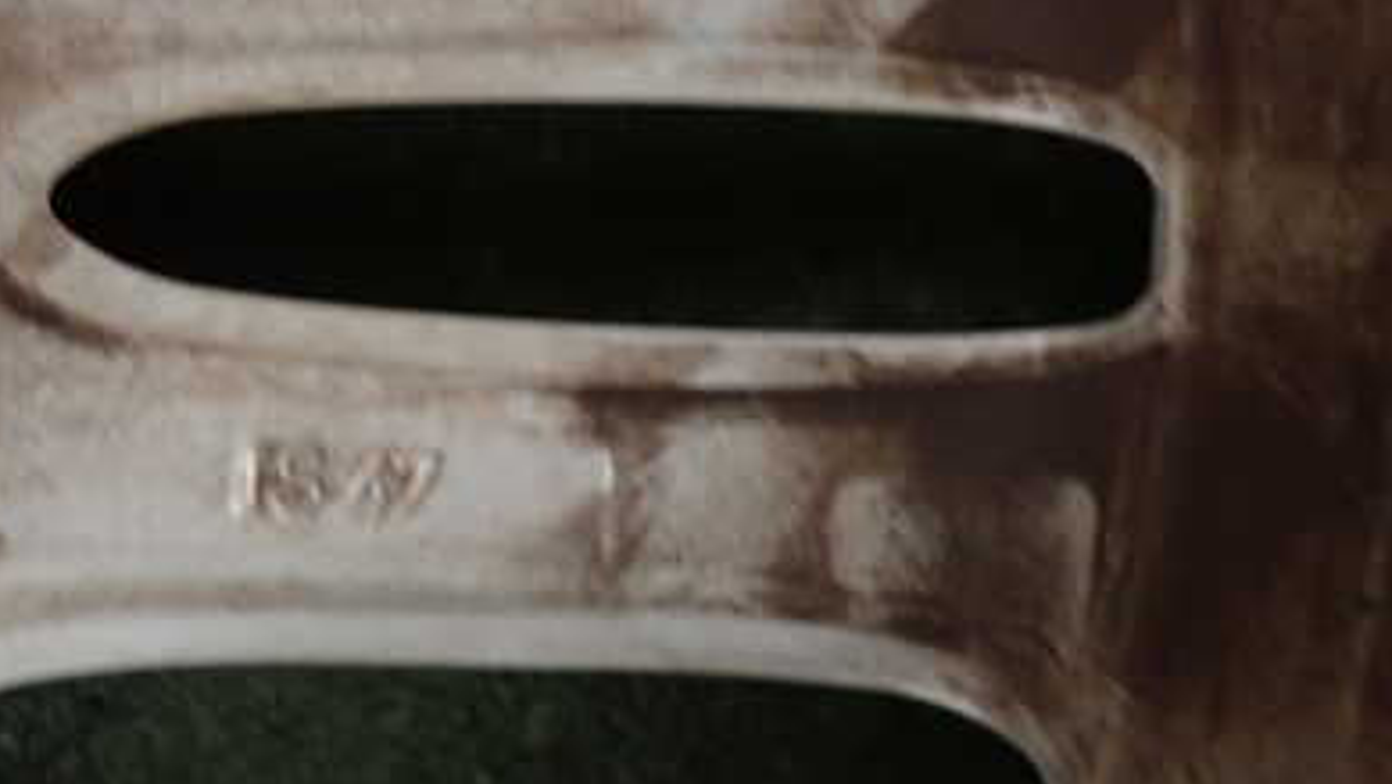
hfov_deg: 46.6
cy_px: 193
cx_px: 347
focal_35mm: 42
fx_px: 1551
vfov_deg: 28.0
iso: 800
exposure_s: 1/25
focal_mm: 4.5
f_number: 2
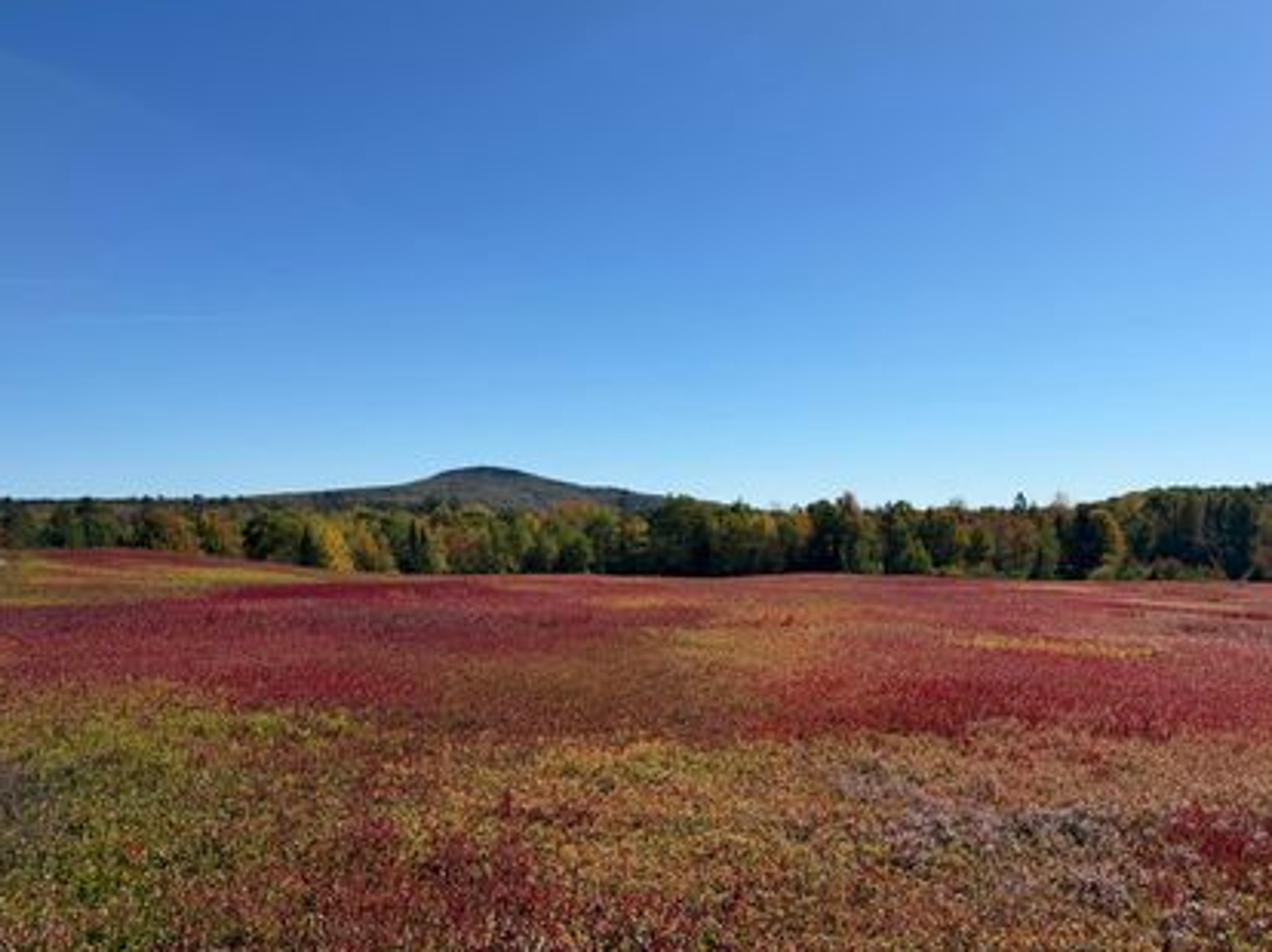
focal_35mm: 29
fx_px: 1065
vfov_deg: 48.1
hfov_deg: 61.6
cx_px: 691
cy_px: 536
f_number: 1.78
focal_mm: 6.76
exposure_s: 1/8130
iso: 80
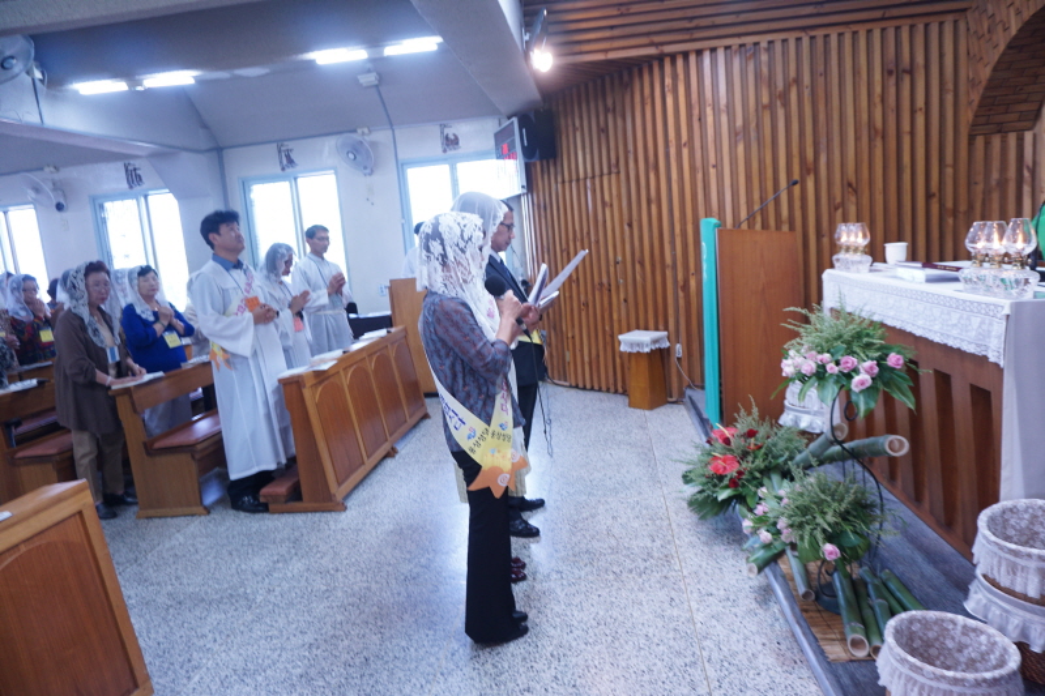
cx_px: 522
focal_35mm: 24
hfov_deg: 73.8
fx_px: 696
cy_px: 348
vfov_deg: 53.1
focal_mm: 16
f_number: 3.5
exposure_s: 1/20
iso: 250
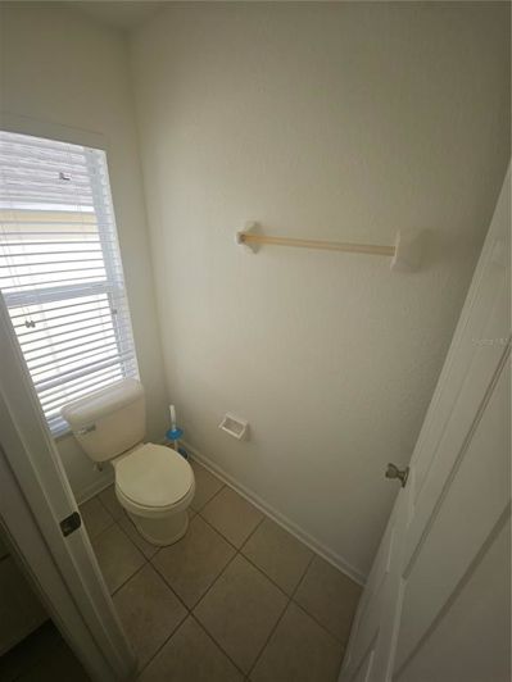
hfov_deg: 89.9
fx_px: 256
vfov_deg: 106.2
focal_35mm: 13
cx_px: 256
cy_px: 341
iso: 32
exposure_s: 1/224
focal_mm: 1.7
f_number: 2.2
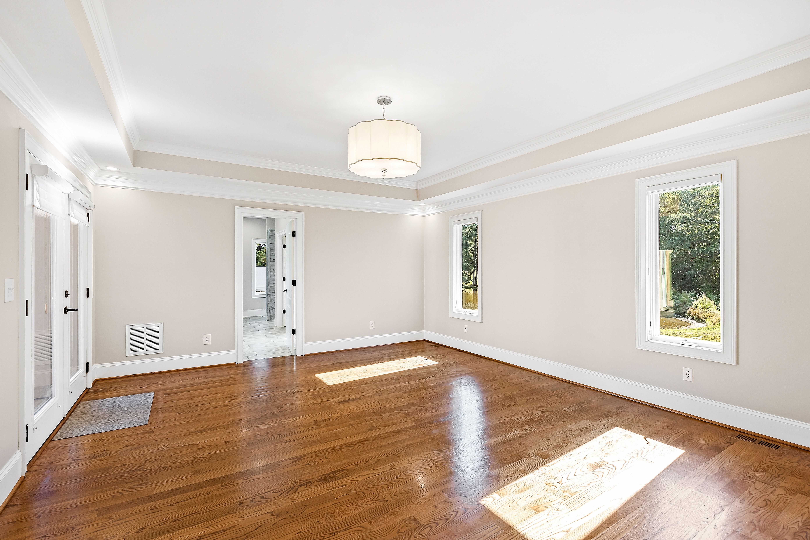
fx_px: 337
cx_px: 405
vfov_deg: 77.3
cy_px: 270
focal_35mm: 15
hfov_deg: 100.4
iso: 100
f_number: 9
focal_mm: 10
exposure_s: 1/5
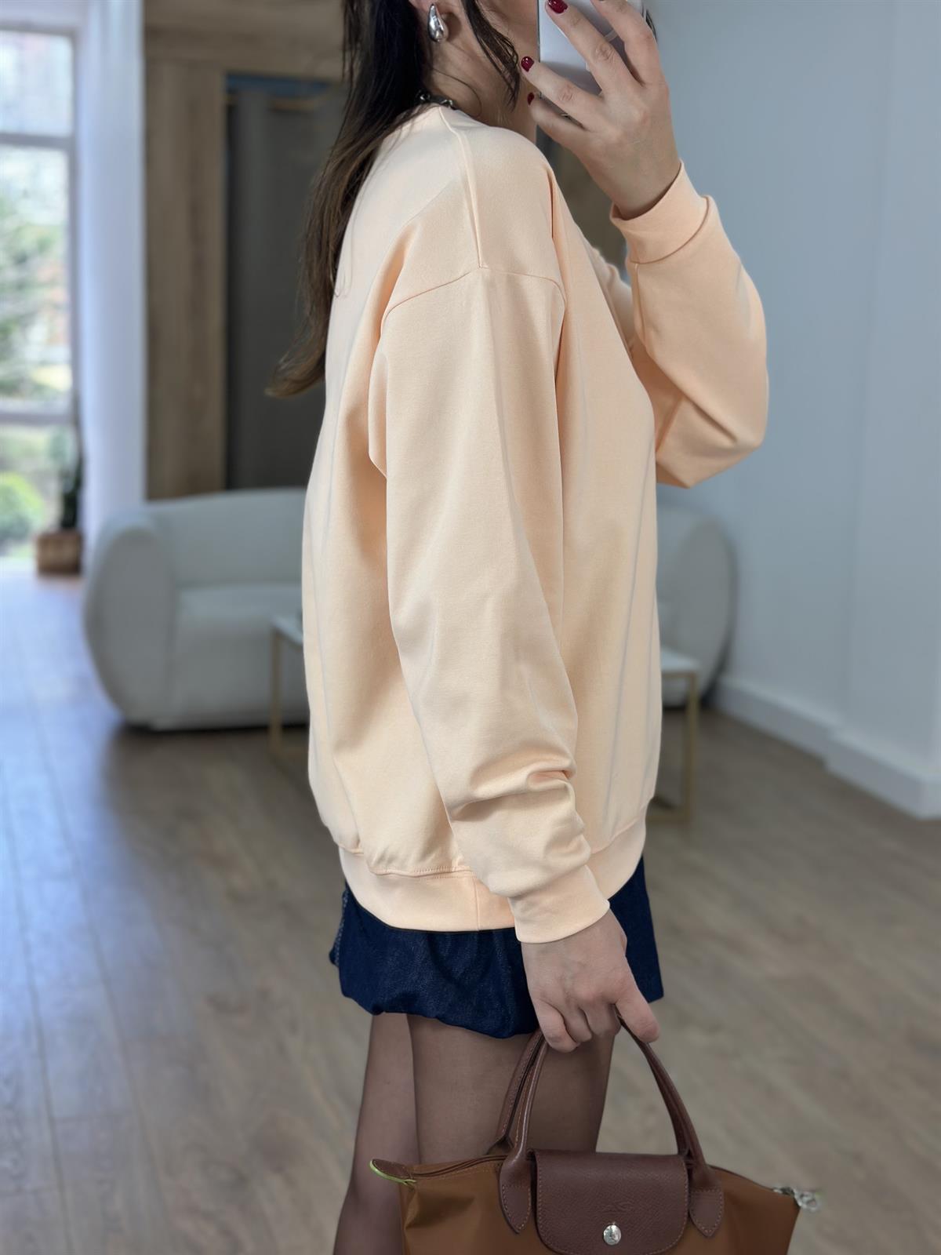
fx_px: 1740
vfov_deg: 39.7
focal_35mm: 48
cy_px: 628
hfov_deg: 30.3
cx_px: 470
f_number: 1.78
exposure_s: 1/262
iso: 80
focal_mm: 6.86
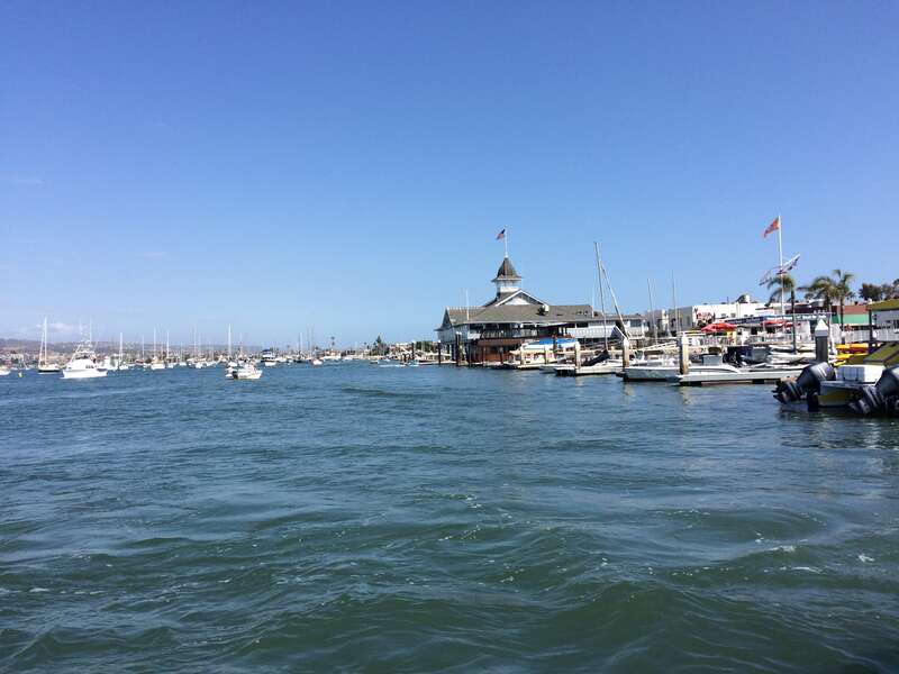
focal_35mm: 29
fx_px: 753
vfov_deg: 48.2
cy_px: 337
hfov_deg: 61.7
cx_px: 450
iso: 32
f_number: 2.2
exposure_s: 1/2415
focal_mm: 4.15
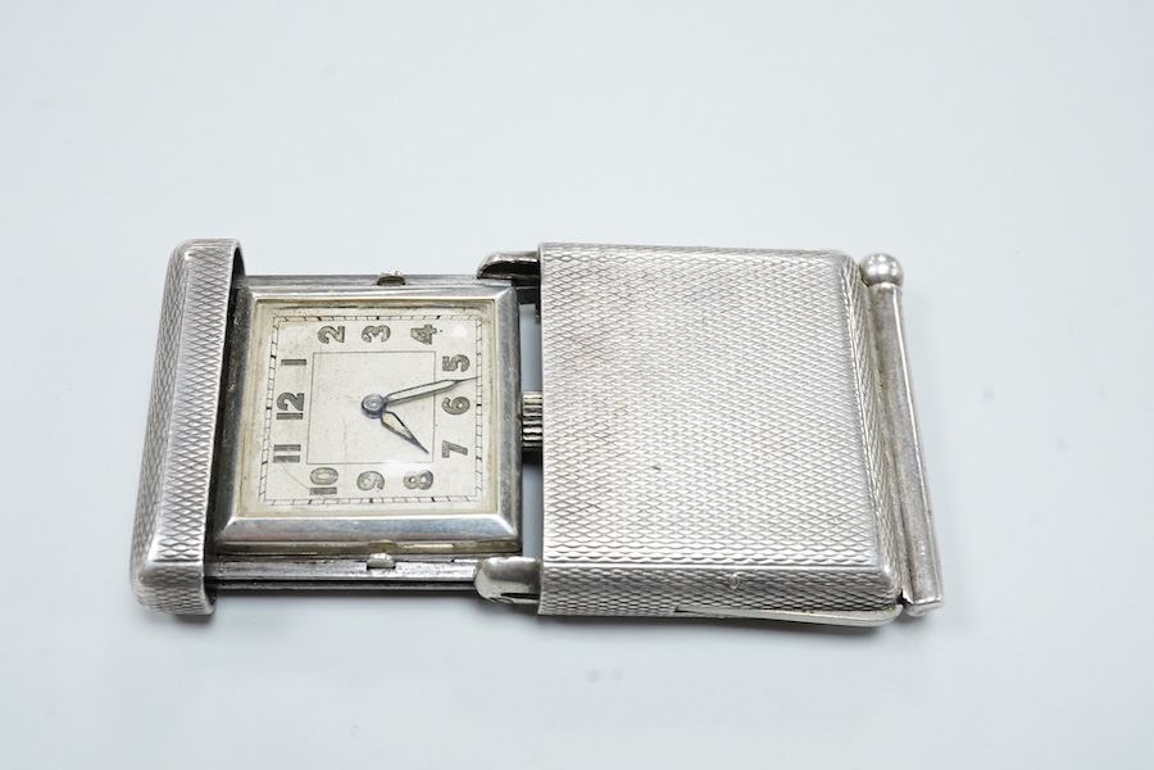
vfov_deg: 29.9
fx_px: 1442
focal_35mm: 45
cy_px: 385
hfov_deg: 43.6
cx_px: 577
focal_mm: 30
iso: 2500
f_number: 18
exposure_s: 1/60
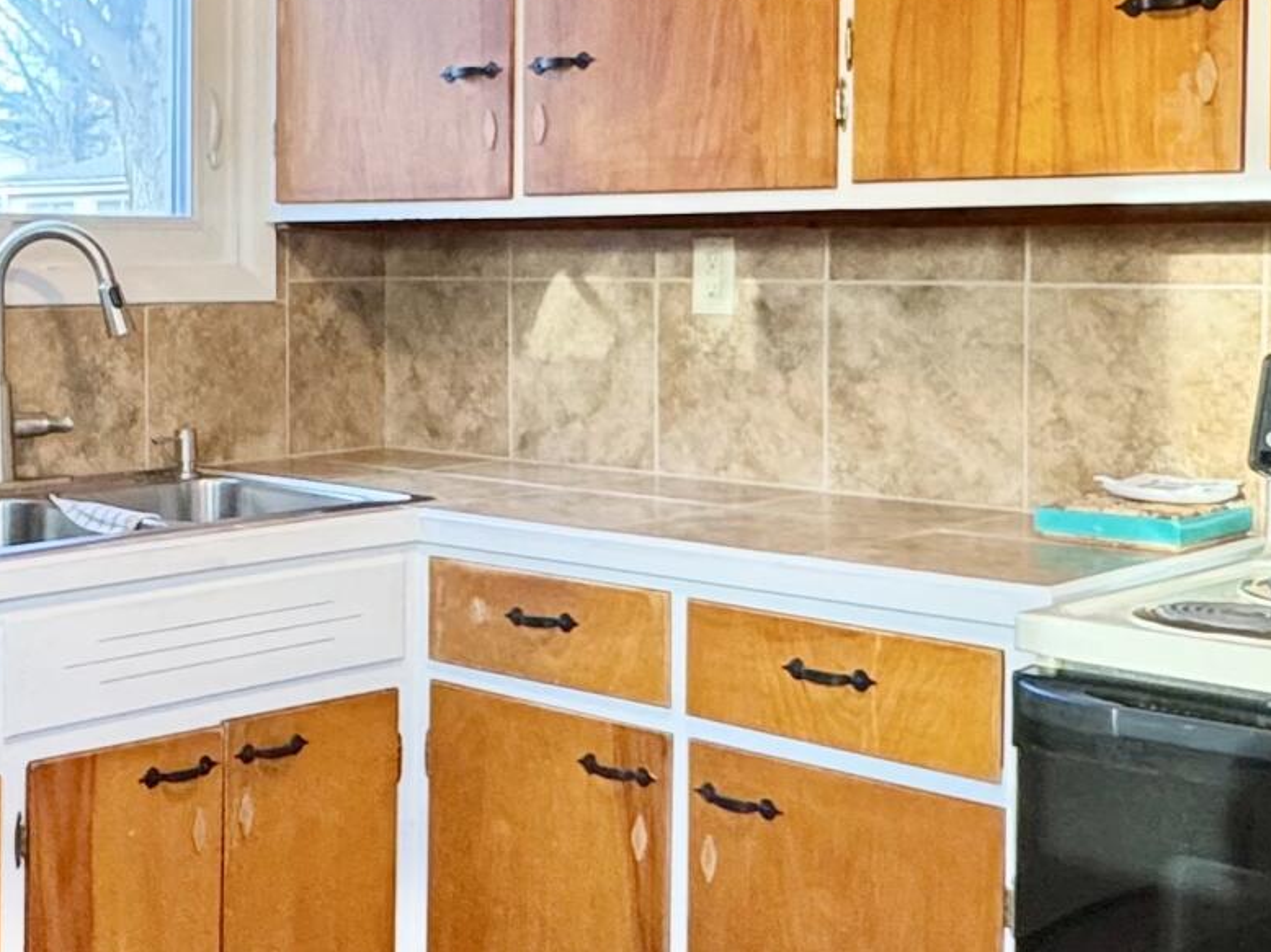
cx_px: 276
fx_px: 1982
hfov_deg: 34.6
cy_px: 323
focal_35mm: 54
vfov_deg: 26.9
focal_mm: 2.22
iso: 320
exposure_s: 1/60
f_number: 2.2
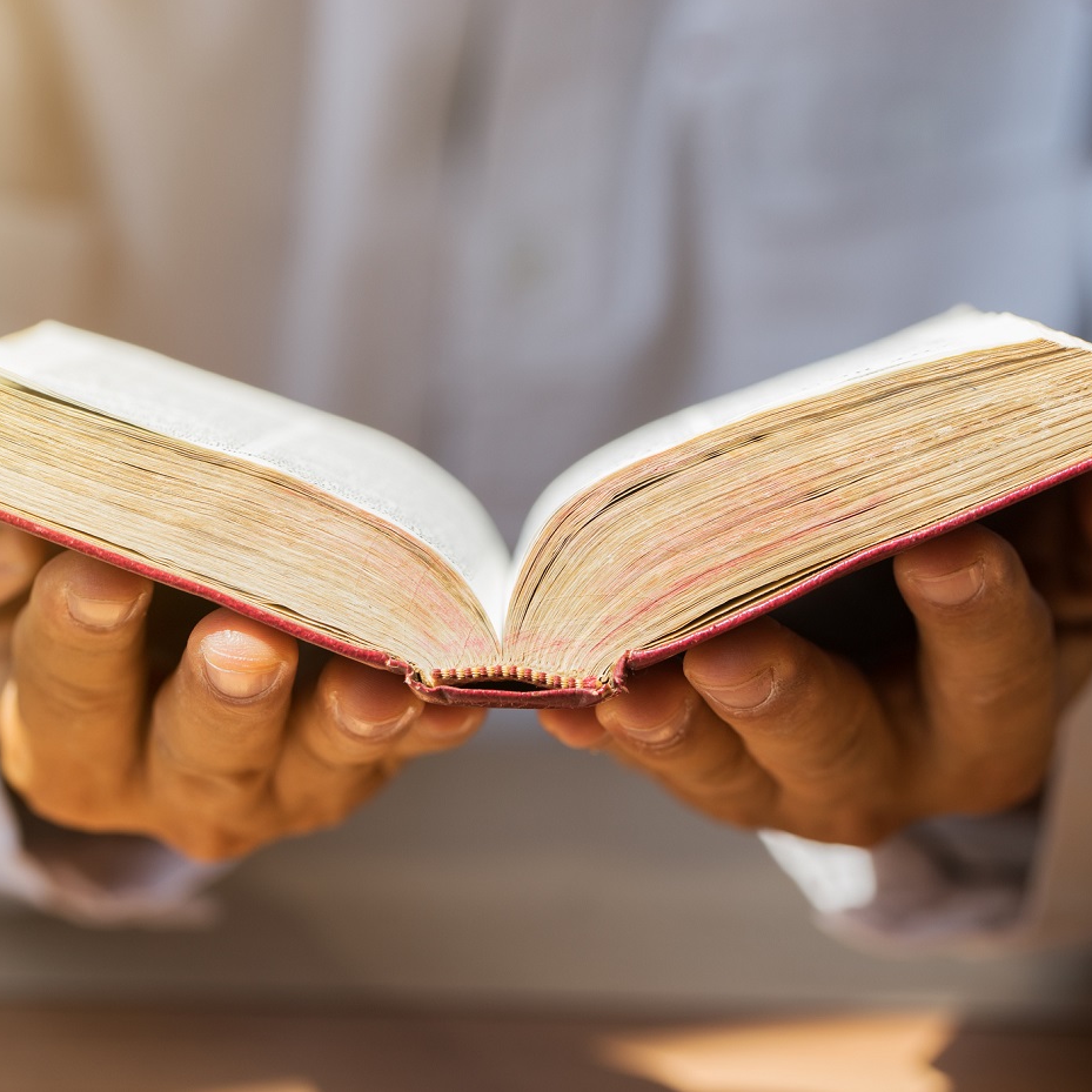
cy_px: 546
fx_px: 4568
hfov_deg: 13.6
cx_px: 435
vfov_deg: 13.6
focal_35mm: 128
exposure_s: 1/500
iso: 200
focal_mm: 100
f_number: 5.6
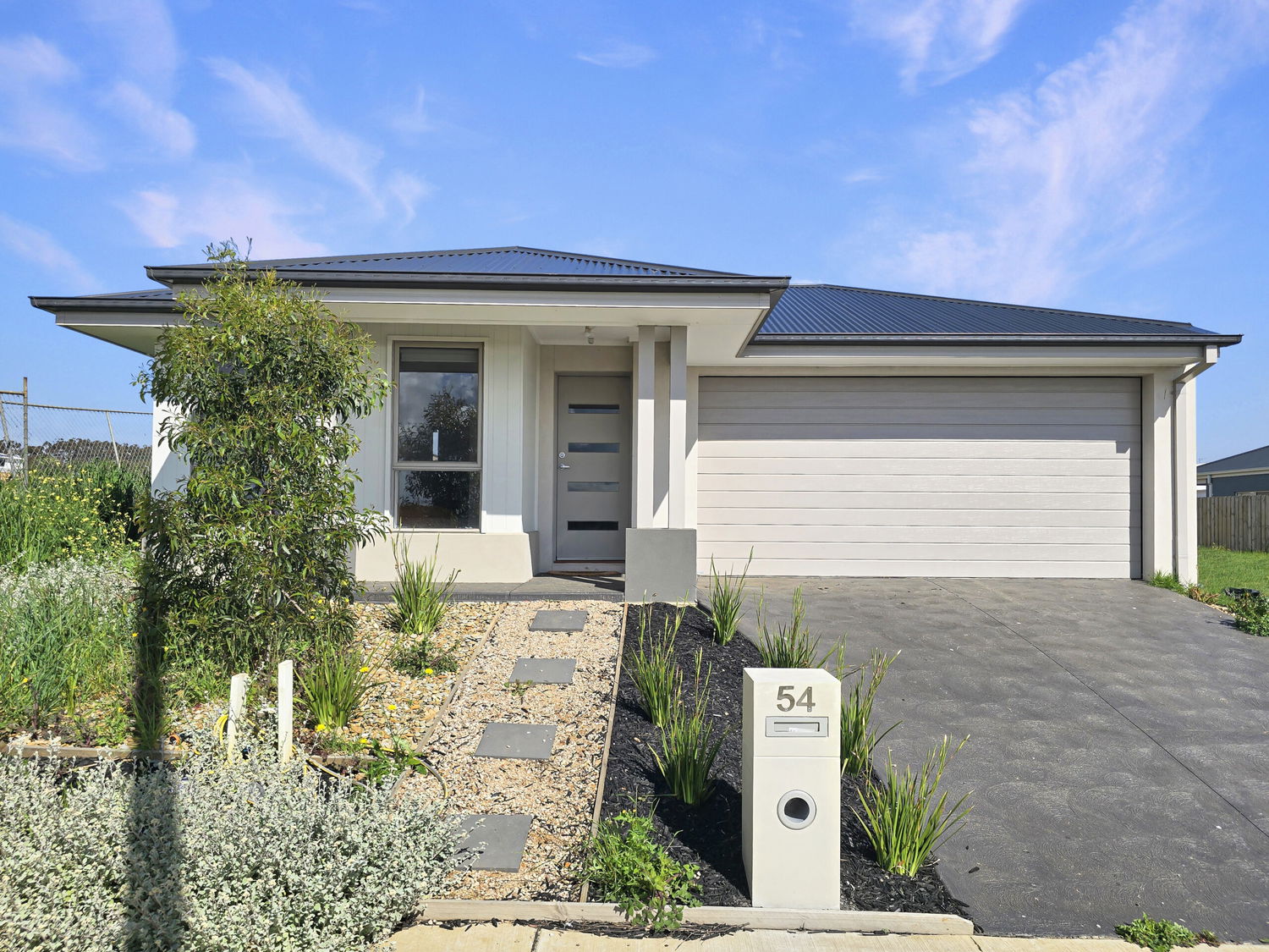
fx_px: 843
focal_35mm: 23
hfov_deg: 73.9
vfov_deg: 58.9
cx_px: 634
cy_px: 476
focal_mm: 6.3
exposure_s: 1/1108
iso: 12
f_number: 1.7
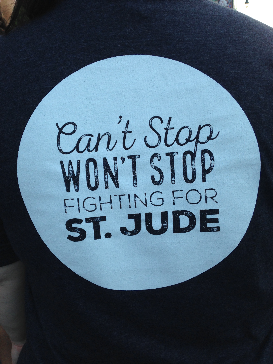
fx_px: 347
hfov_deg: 42.9
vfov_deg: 55.4
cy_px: 182
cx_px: 136
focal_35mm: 33
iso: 50
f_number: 2.4
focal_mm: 4.12
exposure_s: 1/128
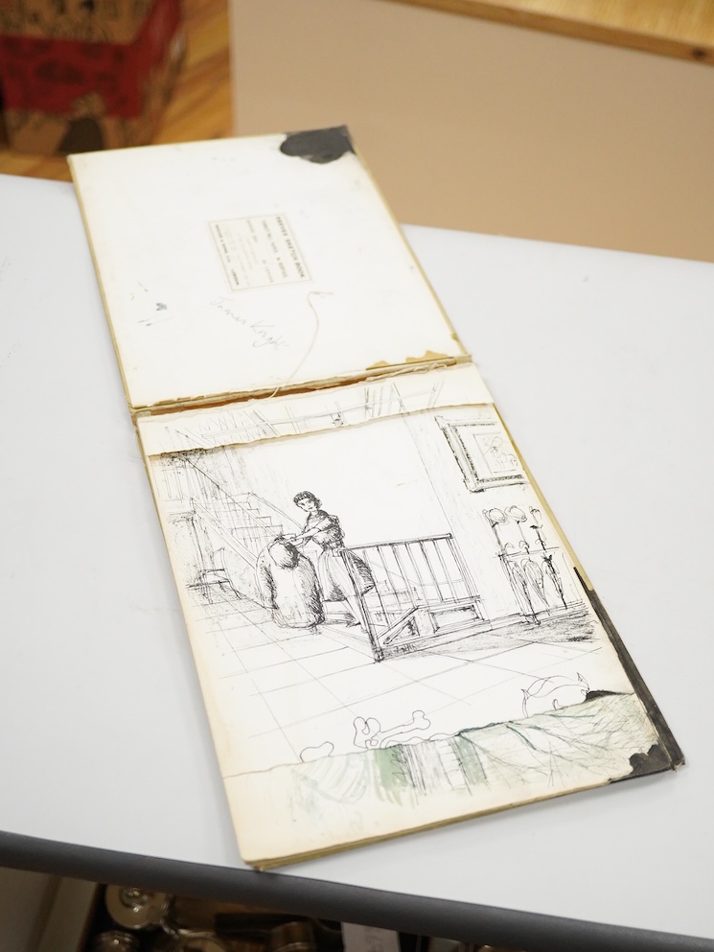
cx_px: 357
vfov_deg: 38.9
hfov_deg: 29.7
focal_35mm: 49
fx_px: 1347
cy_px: 521
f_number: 3.5
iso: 2500
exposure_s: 1/500
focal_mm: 30
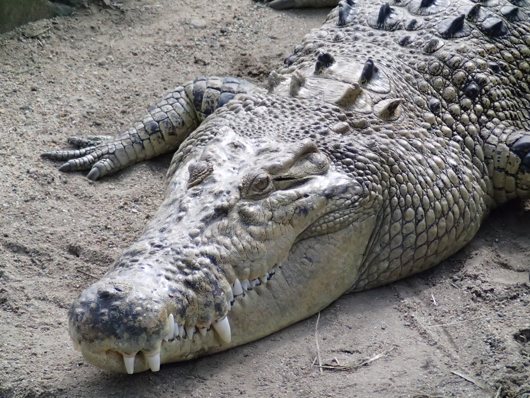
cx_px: 264
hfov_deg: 11.6
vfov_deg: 8.7
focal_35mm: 171
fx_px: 2618
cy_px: 198
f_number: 4.9
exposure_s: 1/250
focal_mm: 30.6
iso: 1250
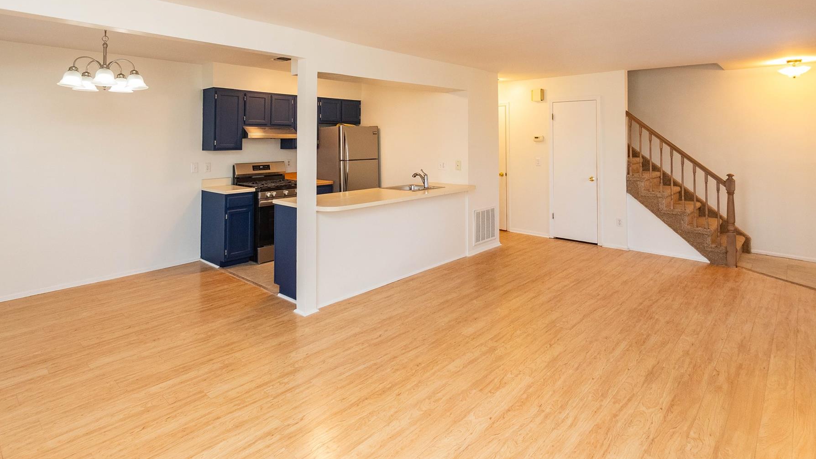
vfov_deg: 60.4
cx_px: 387
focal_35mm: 18
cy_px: 177
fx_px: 389
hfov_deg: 92.6
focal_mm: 10
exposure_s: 1/60
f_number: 5.6
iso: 1600
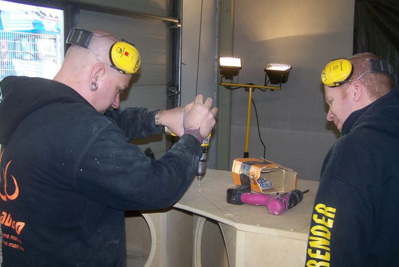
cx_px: 200
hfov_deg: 48.4
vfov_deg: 33.4
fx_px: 444
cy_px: 142
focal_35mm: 40
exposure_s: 1/60
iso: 80
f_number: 2.8
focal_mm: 6.3
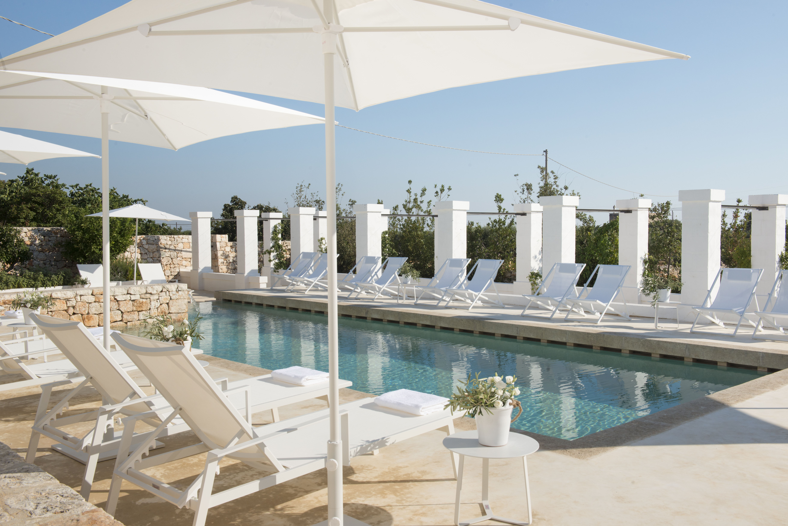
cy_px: 263
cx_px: 394
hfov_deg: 54.4
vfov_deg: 37.9
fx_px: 766
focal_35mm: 35
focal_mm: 35
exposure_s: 1/400
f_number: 16
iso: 320
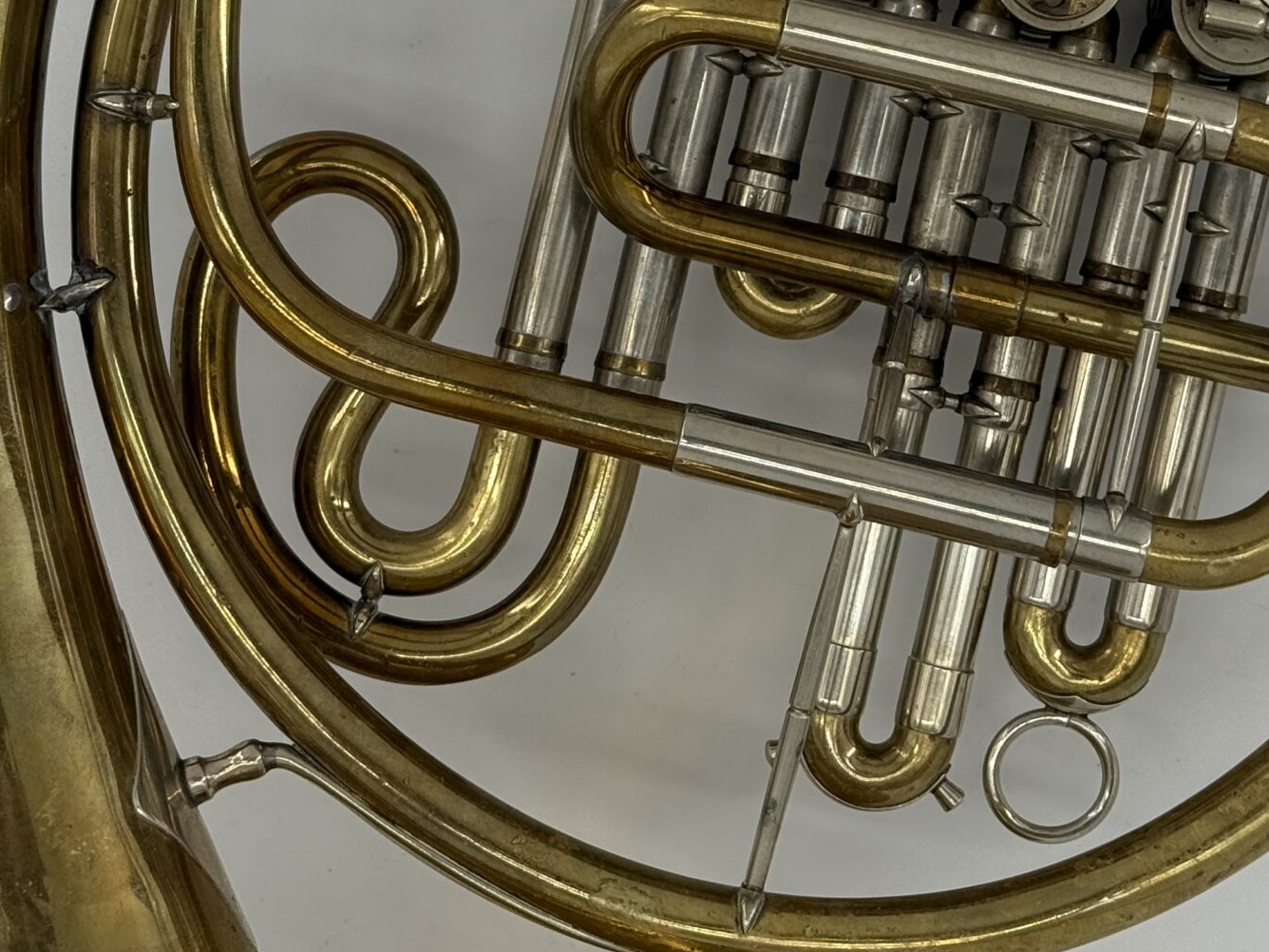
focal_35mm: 92
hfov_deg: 21.2
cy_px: 170
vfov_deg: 15.9
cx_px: 857
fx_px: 3373
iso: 100
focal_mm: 6.76
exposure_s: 1/1980
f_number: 1.78
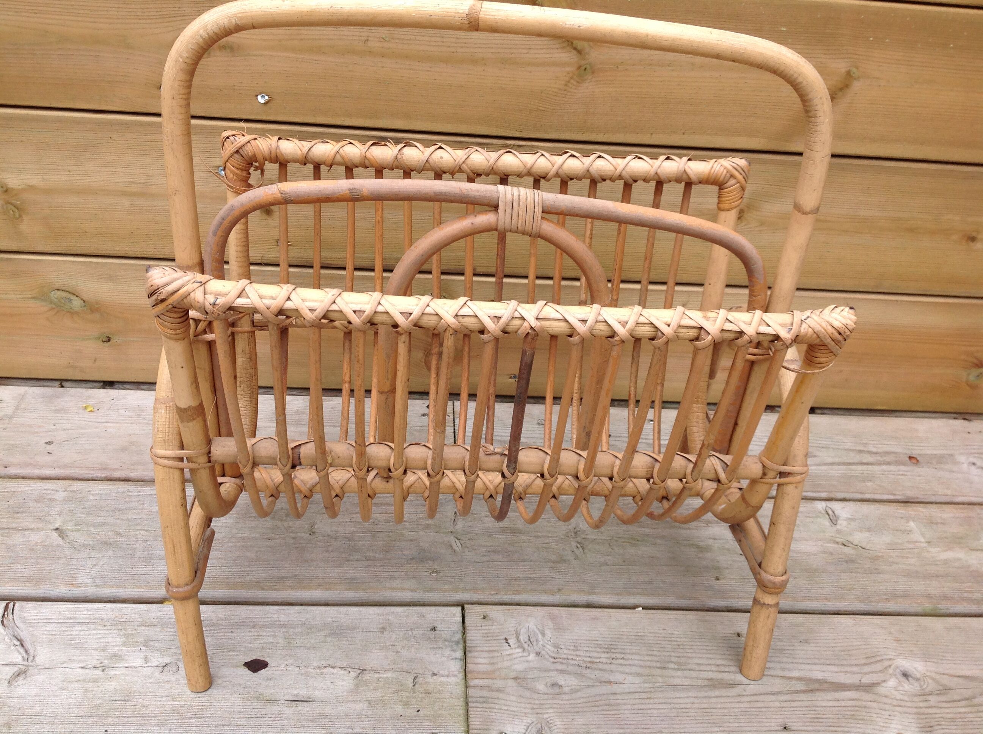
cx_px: 492
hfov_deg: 52.7
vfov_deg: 40.6
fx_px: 992
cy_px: 367
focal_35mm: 35
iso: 50
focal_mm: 4.28
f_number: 2.4
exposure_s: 1/521
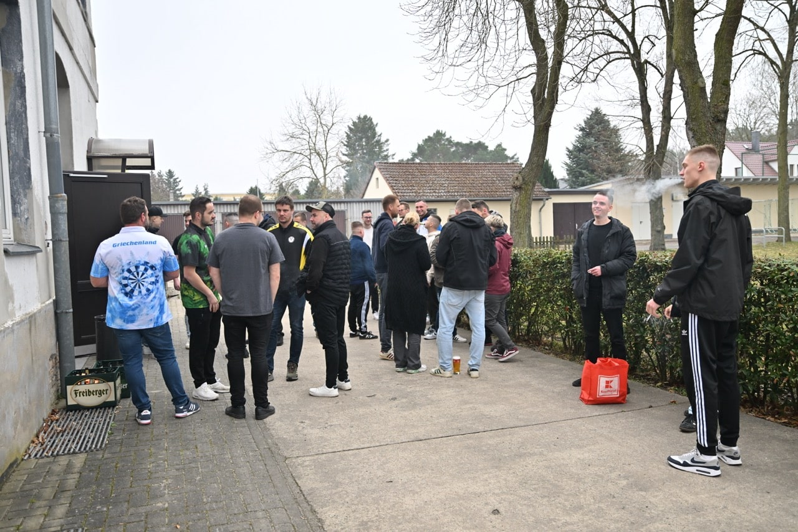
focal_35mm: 30
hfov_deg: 61.9
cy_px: 266
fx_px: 665
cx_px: 399
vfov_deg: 43.6
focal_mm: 30
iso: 280
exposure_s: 1/500
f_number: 2.8
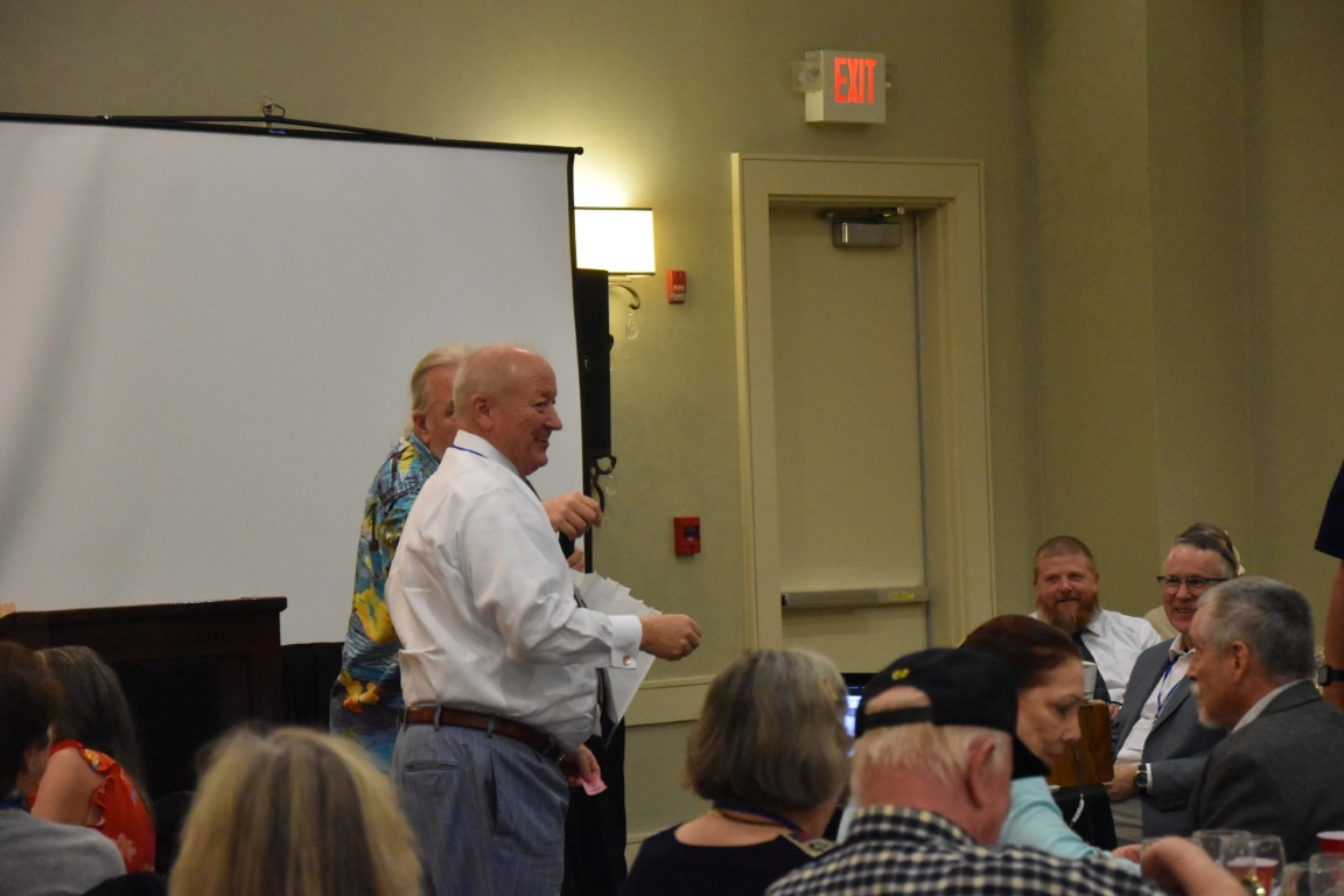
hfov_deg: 18.2
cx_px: 672
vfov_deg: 12.2
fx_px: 4200
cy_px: 448
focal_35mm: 112
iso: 5600
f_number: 5.3
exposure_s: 1/125
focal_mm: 75
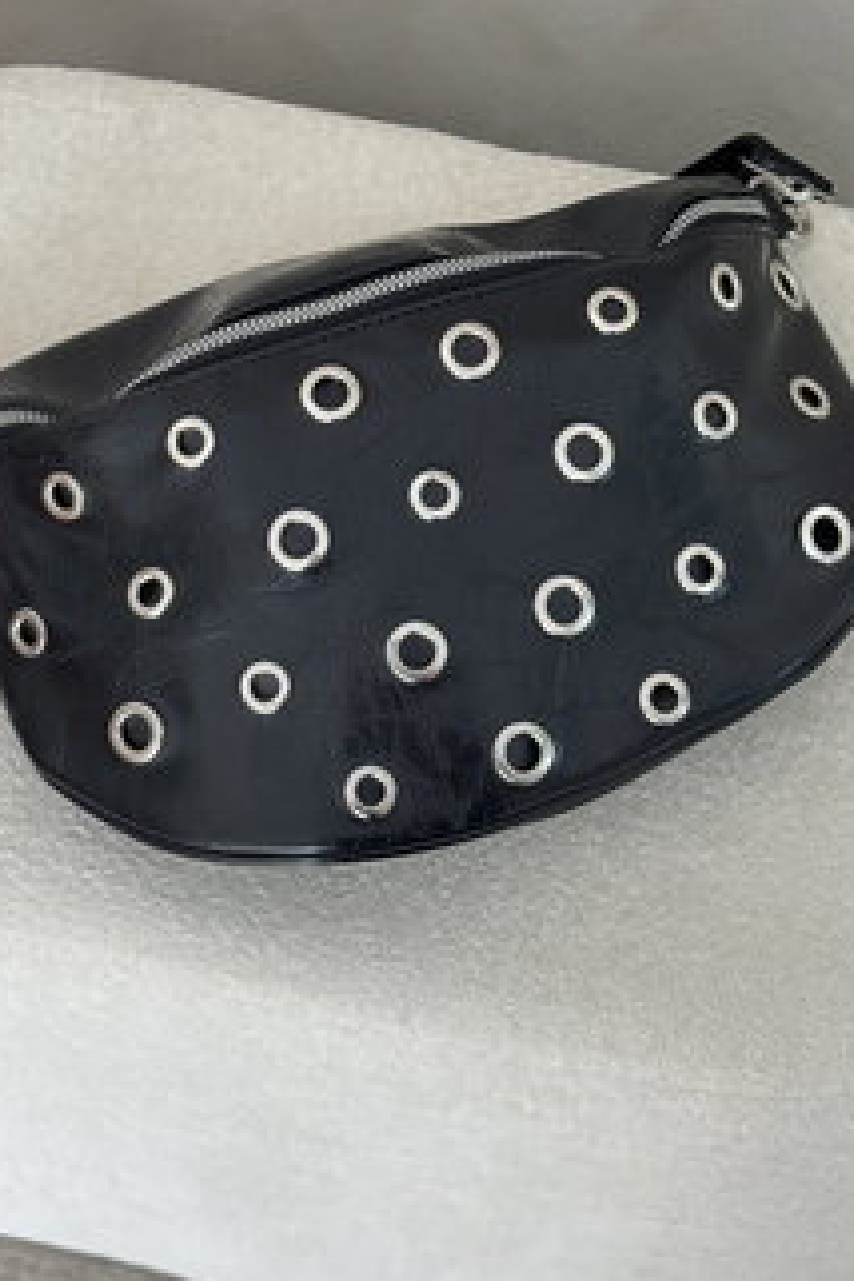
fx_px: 2953
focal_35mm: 83
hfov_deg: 16.4
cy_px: 309
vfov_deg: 24.2
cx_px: 359
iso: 200
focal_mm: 6.76
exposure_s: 1/60
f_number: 1.78
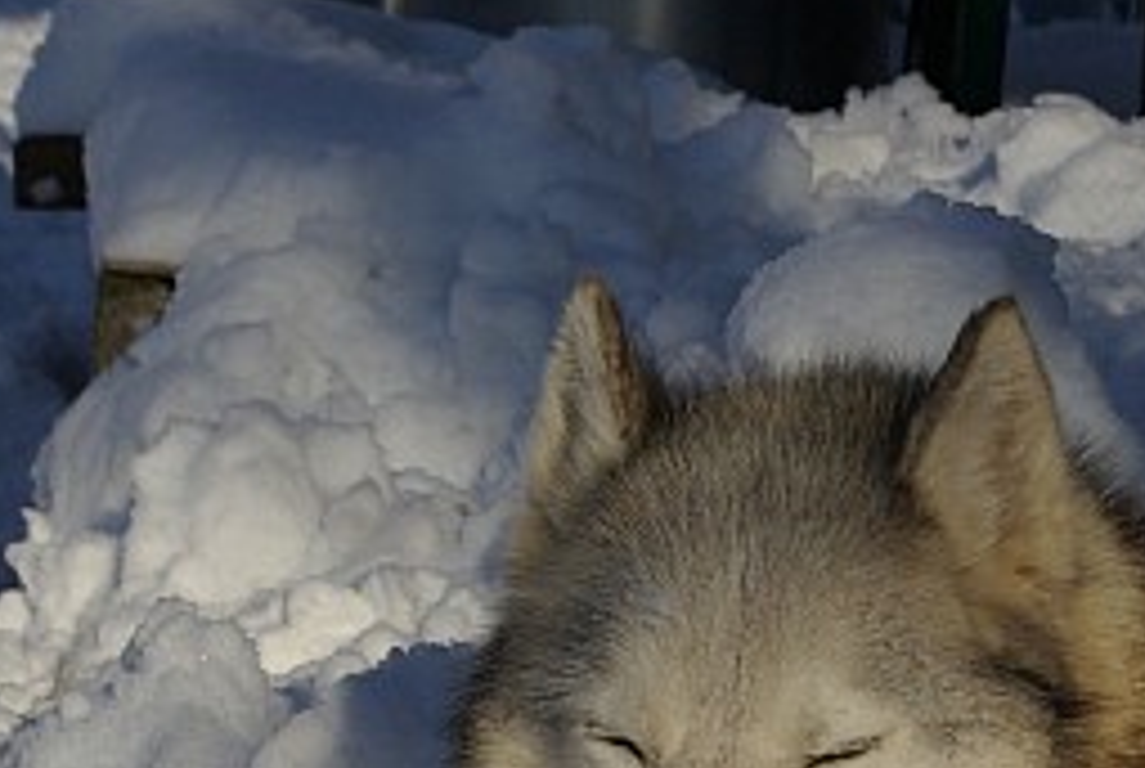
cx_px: 1410
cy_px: 1145
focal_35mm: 235
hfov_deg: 8.6
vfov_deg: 5.8
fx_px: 7487
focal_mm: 50
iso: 200
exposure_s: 1/750
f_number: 11
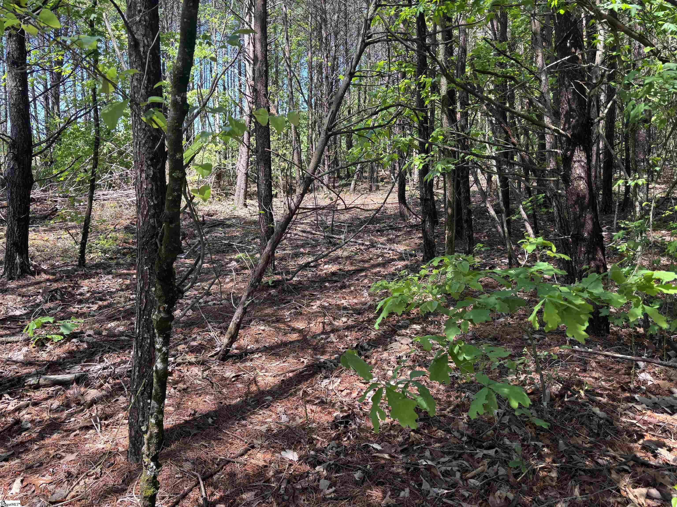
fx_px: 508
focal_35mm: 26
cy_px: 254
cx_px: 338
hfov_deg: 67.3
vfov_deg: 53.1
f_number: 1.6
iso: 40
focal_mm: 5.96
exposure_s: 1/198
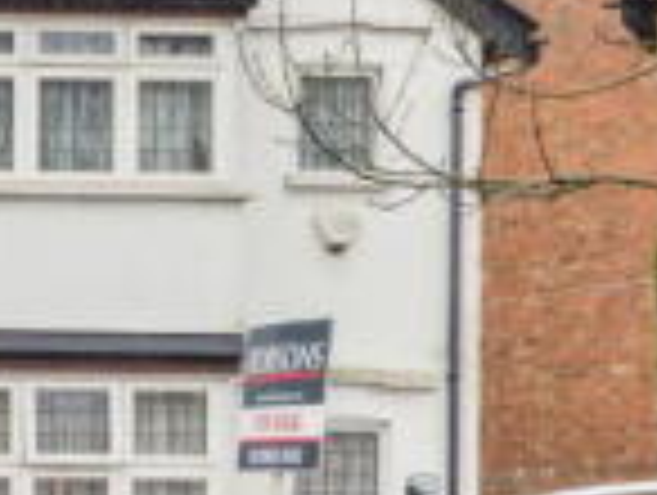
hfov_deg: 11.8
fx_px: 2871
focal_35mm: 151
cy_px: 164
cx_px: -637
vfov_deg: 9.8
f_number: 4.5
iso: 320
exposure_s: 1/125
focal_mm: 35
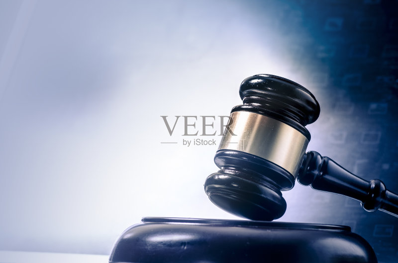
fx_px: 1655
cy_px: 132
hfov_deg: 13.7
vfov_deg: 9.1
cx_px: 199
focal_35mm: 150
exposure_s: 1/200
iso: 160
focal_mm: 100
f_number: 8
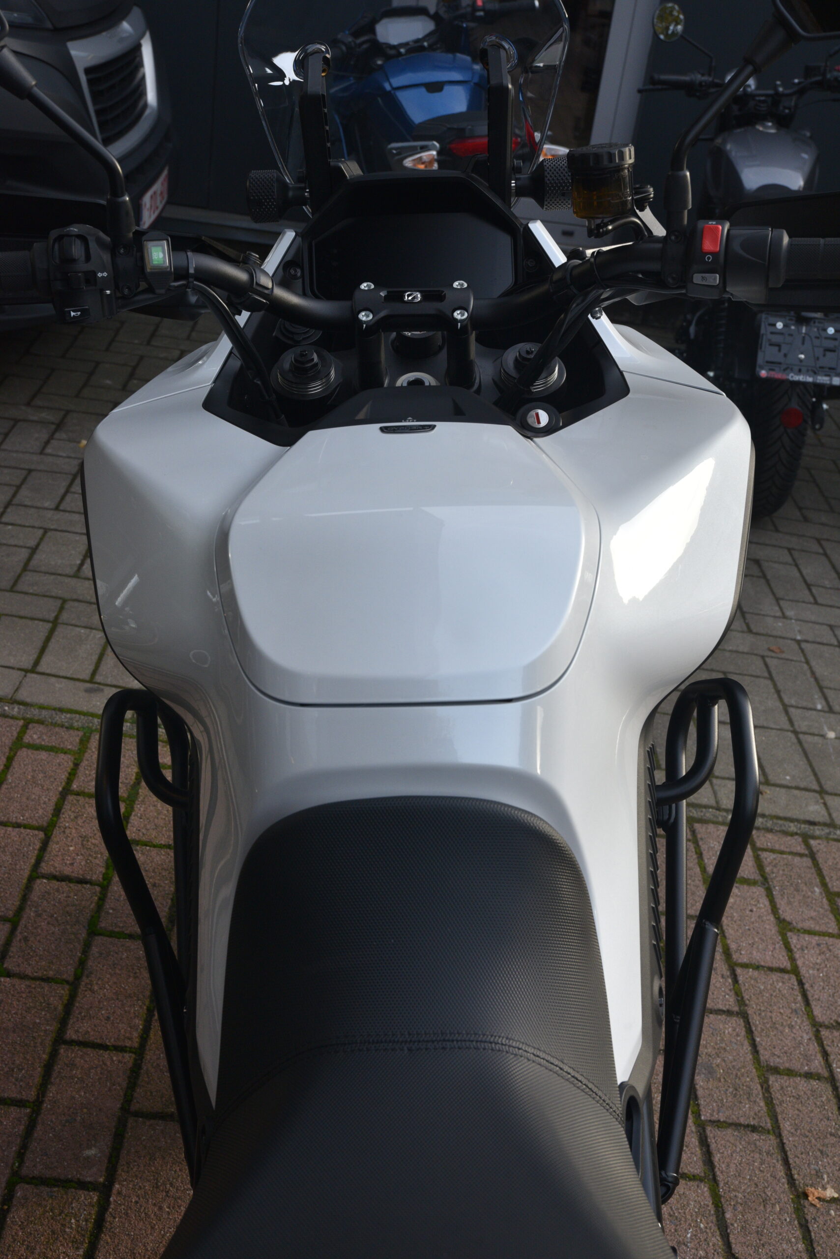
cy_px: 630
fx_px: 1468
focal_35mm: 42
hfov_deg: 31.9
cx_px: 420
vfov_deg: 46.4
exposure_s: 1/320
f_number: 9
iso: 1000
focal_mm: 42
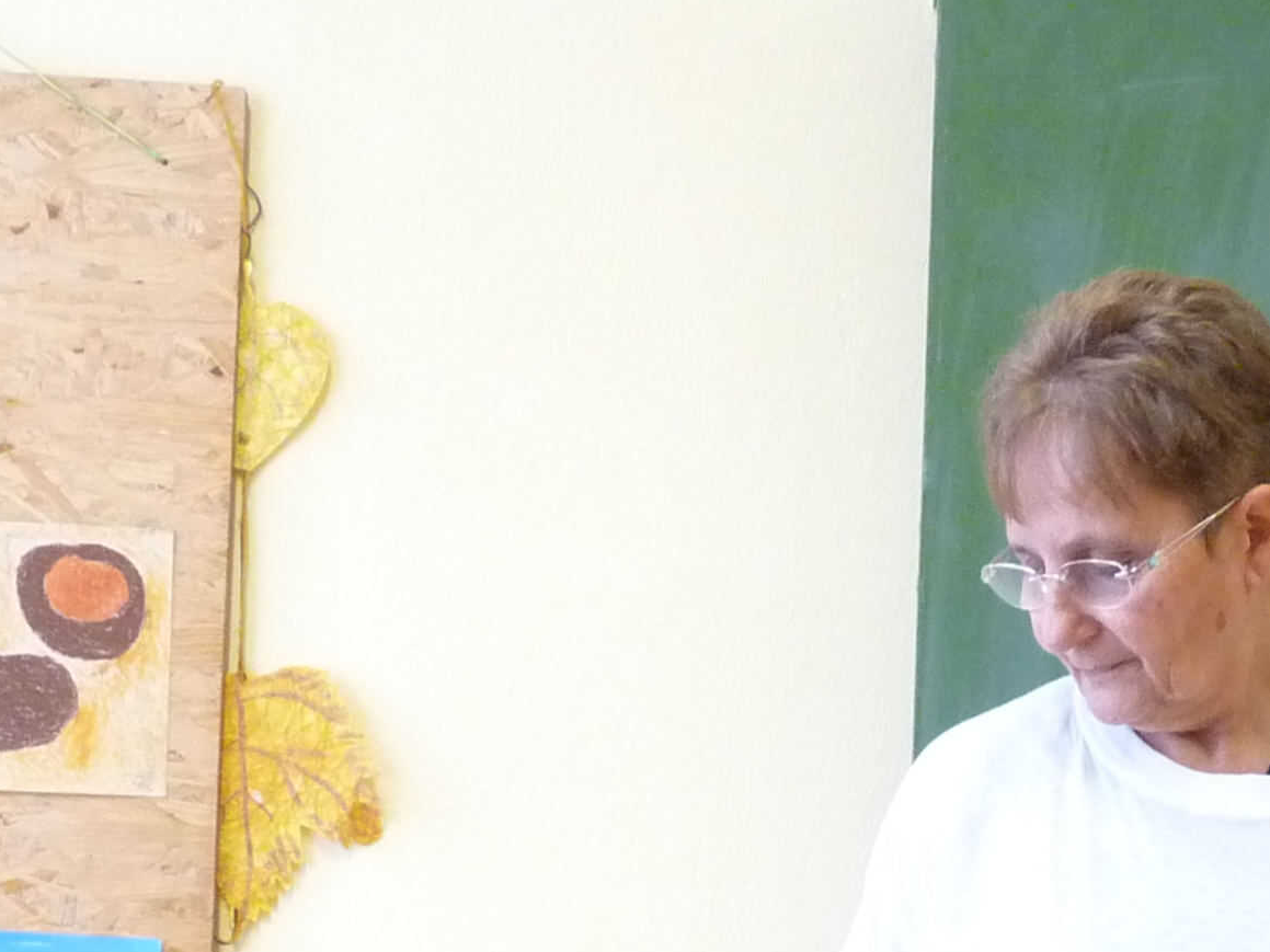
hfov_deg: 22.9
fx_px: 3118
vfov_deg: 16.3
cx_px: 848
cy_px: 1284
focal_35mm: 85
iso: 400
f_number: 2.8
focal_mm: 4.8
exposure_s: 1/25
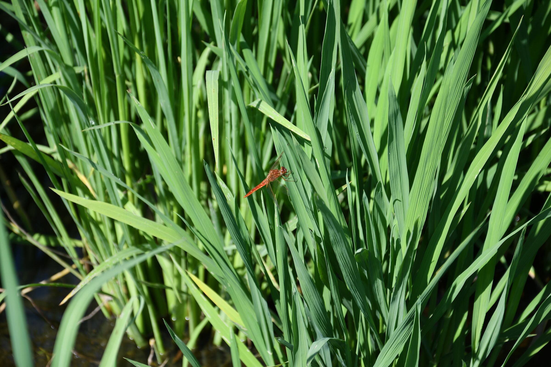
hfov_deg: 13.0
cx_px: 276
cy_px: 184
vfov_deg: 8.7
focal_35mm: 158
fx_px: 2410
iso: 200
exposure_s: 1/640
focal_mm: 105
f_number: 5.6
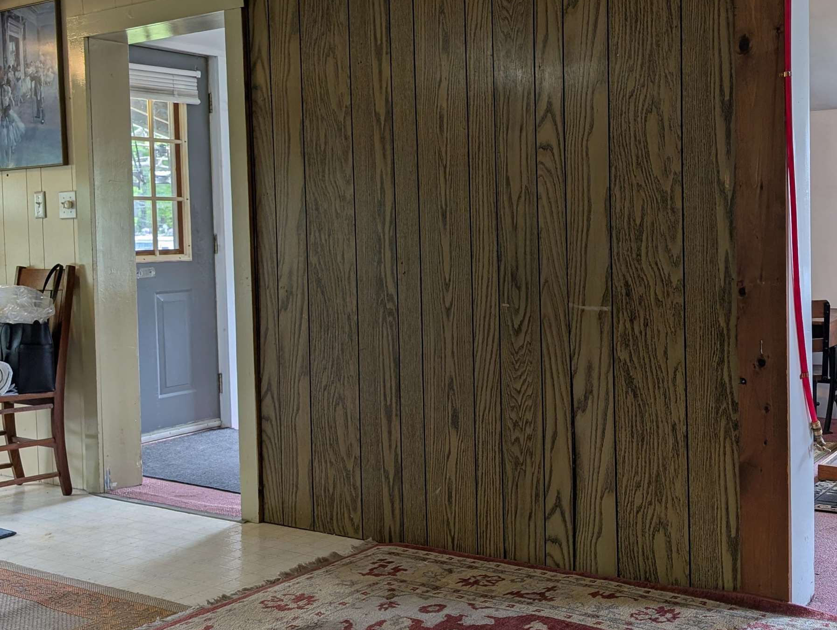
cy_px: 266
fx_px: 993
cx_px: 535
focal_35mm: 41
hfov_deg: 45.2
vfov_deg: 35.2
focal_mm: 6.9
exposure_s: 1/30
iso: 18
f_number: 1.68
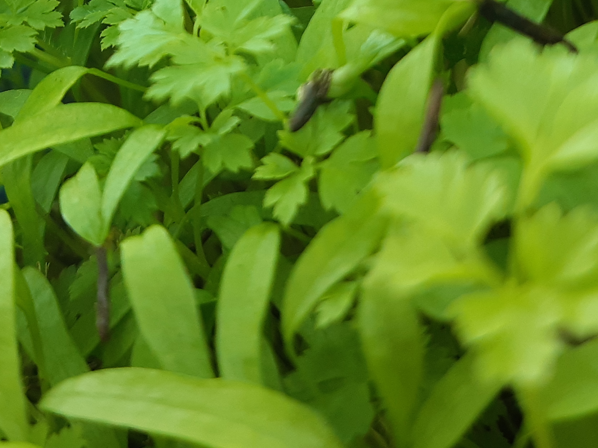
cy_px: -134
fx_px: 1244
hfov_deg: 27.0
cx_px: 245
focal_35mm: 72
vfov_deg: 18.9
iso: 64
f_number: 1.7
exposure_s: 1/100
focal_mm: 3.93
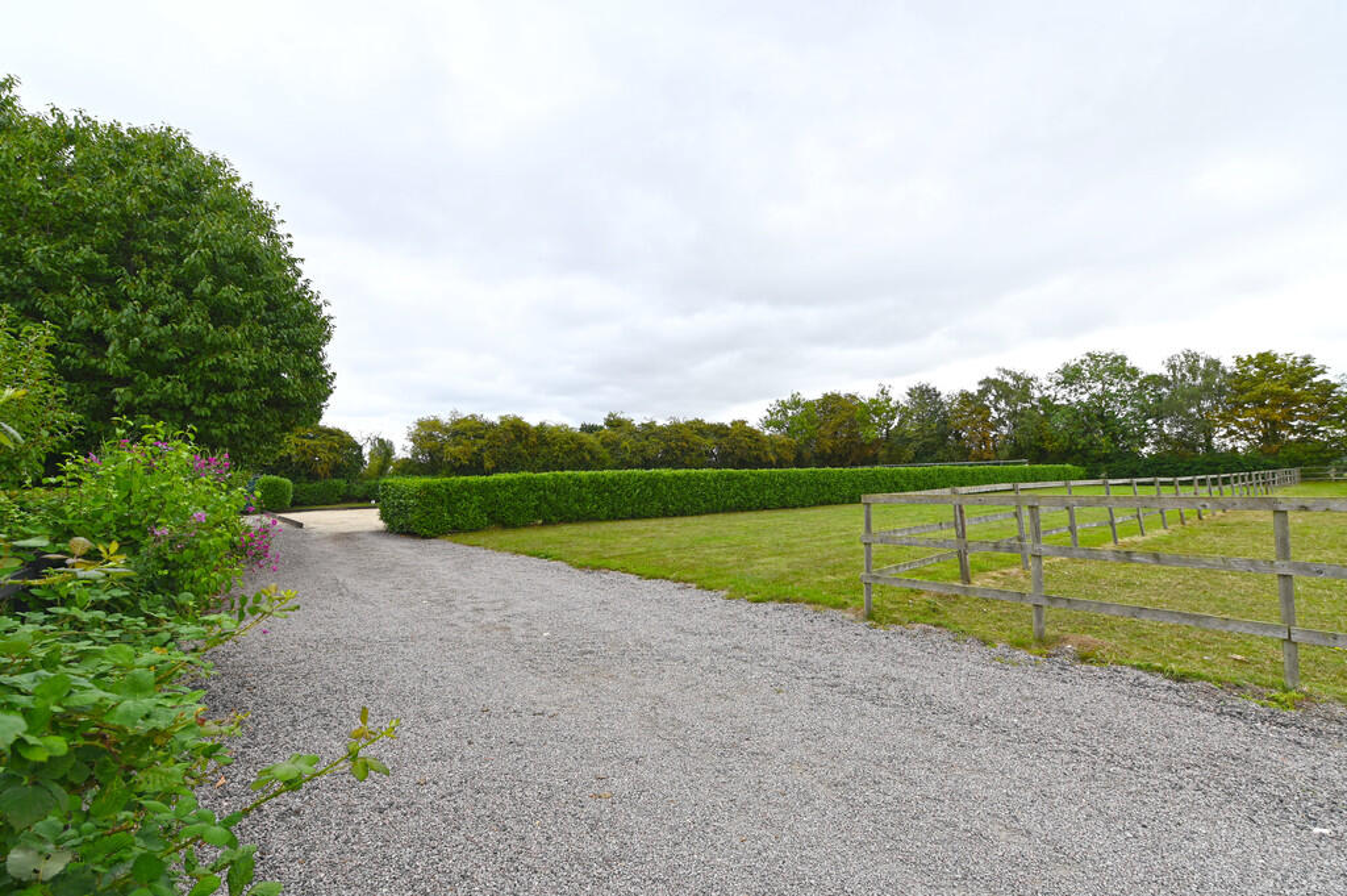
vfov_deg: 77.2
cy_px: 448
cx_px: 674
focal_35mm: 15
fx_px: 561
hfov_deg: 100.4
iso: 100
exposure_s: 1/125
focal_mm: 15
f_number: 5.6
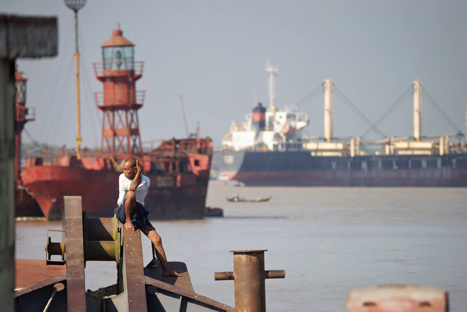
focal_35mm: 300
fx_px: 3891
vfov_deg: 4.6
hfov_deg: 6.9
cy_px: 156
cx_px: 234
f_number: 6.3
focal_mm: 300
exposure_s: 1/400
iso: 100
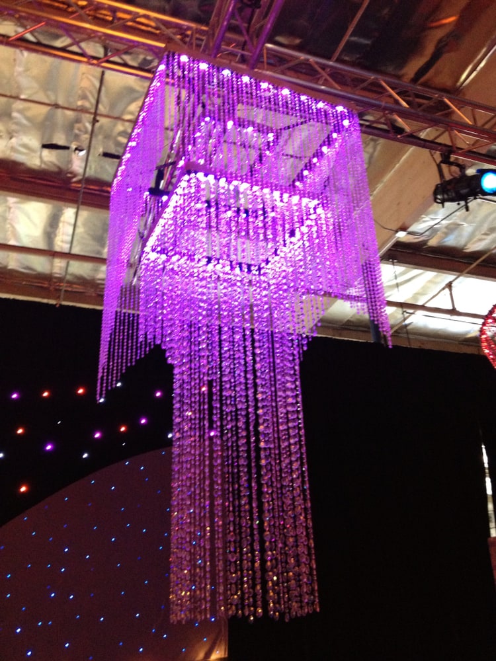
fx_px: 669
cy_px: 330
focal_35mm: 35
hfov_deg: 40.7
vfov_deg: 52.6
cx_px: 248
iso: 320
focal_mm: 4.28
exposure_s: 1/20
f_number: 2.4
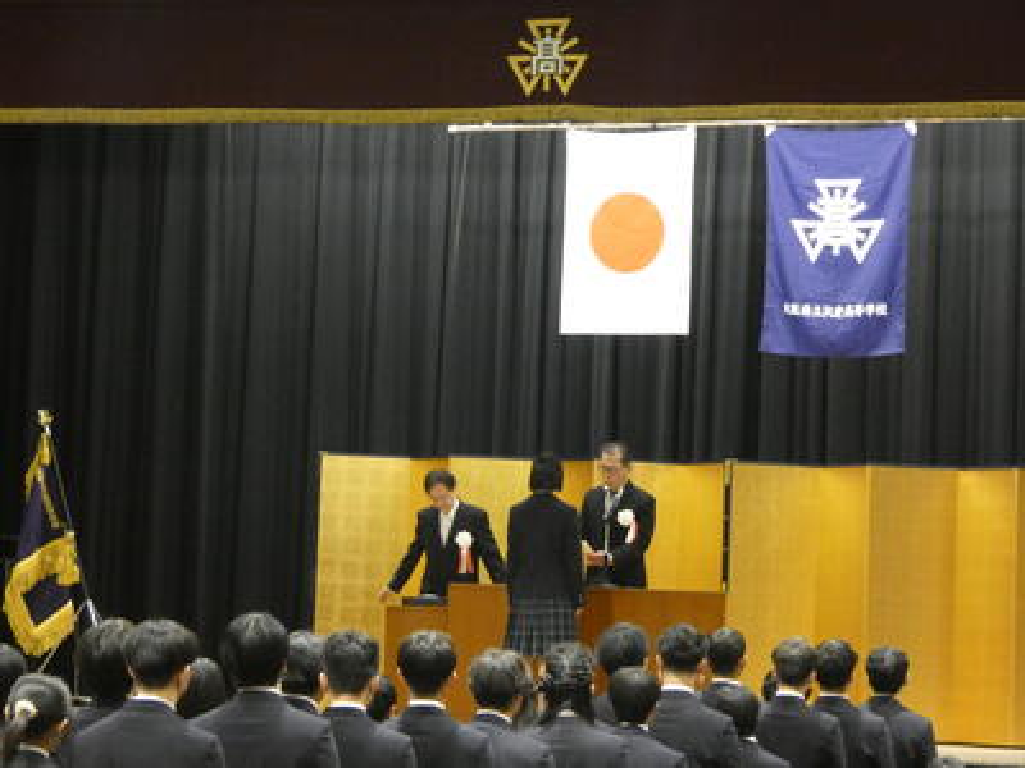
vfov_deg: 9.6
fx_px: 4560
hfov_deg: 12.8
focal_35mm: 154
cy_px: 384
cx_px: 512
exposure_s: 1/20
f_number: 5.4
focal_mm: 27.5
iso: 1600
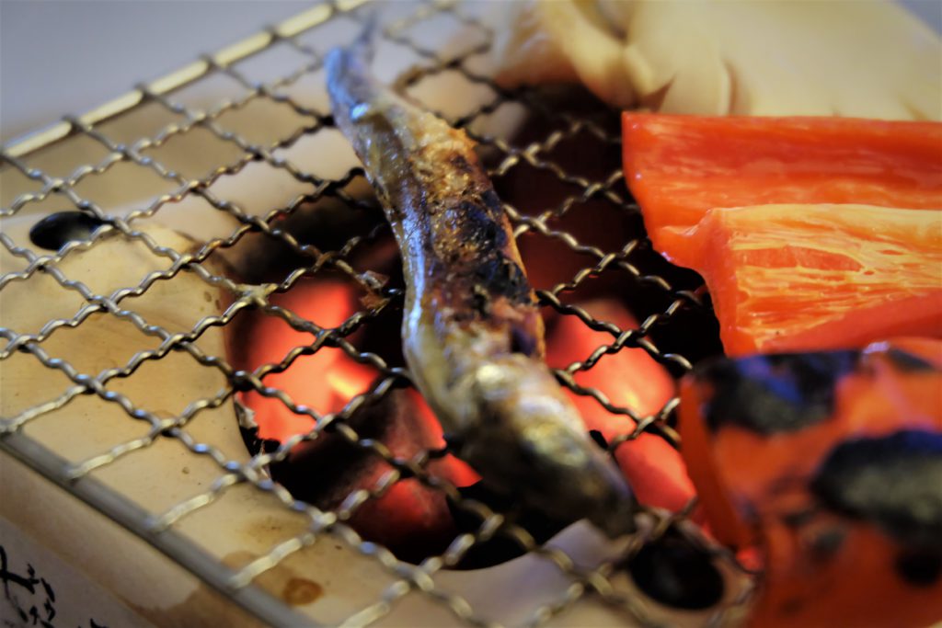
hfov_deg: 27.0
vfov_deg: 18.2
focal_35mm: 75
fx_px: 1963
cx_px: 471
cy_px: 314
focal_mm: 50
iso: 3200
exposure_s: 1/9
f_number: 5.6
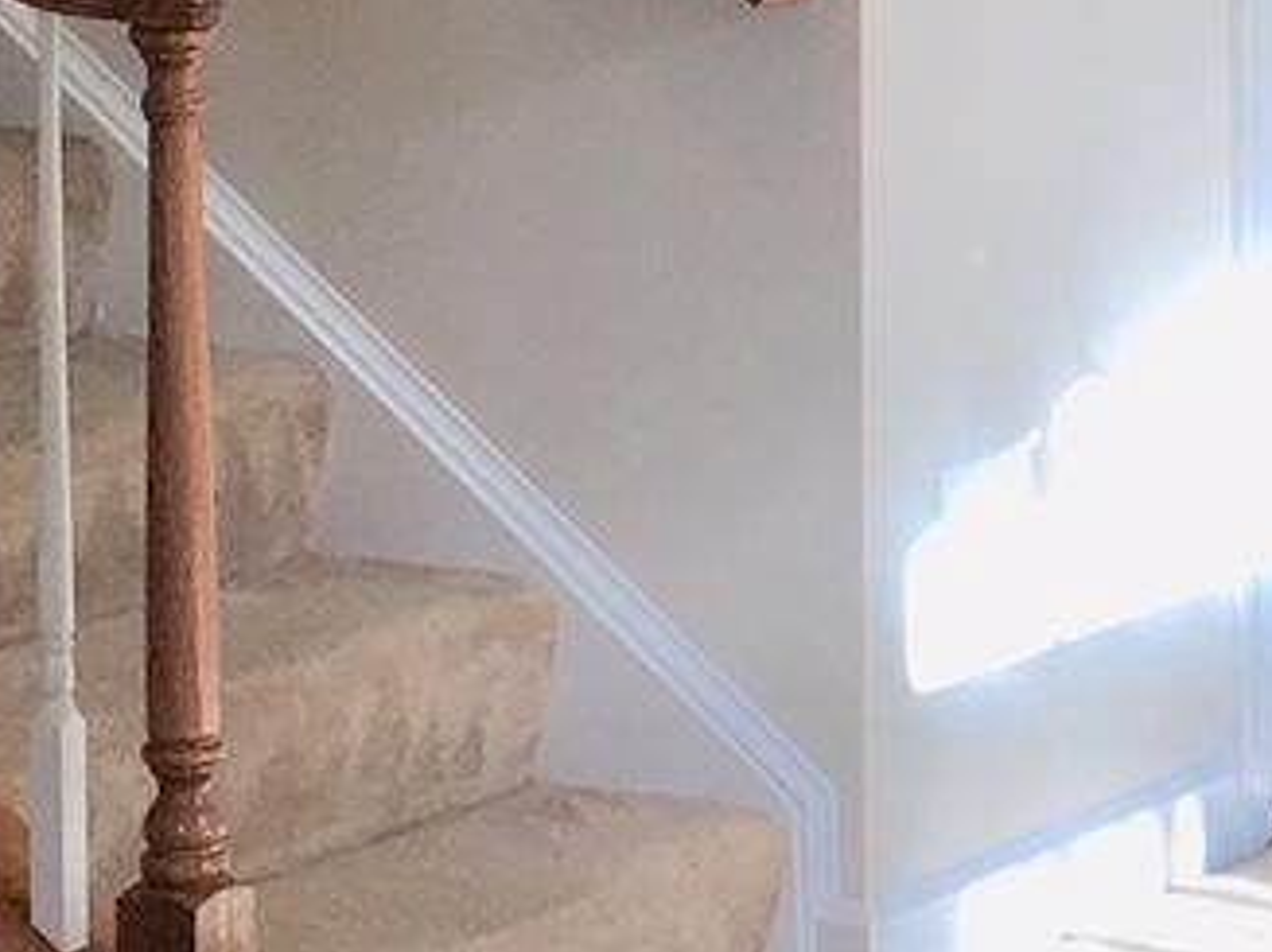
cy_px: 39
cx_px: 1918
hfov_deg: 10.7
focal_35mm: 179
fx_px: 6575
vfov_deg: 8.3
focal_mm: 4.15
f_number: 2.2
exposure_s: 1/120
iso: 40
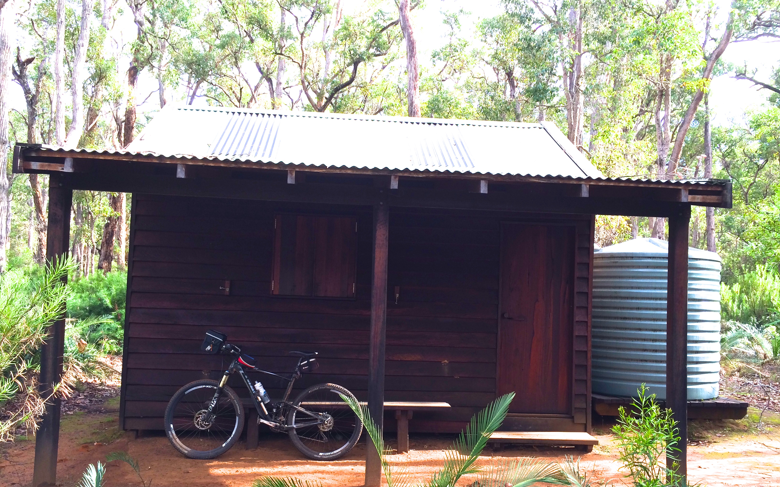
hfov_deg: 59.7
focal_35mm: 32
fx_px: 680
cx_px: 390
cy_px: 283
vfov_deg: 39.3
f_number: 2.2
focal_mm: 4.12
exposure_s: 1/214
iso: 32
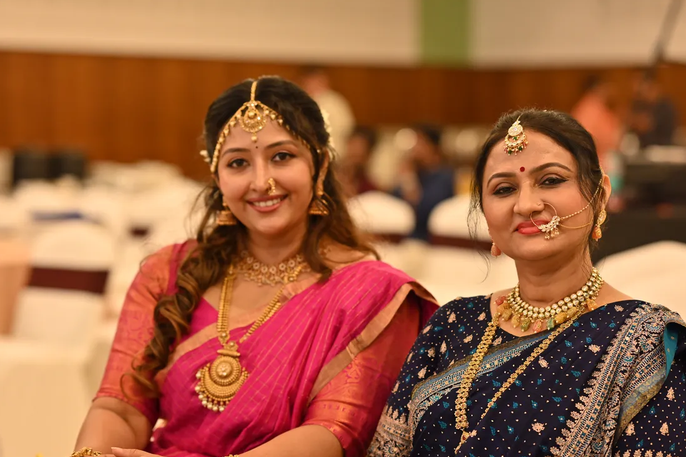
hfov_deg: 20.6
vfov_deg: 13.8
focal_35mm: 99
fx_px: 1886
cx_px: 395
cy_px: 253
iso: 800
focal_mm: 85
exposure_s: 1/160
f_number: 2.5
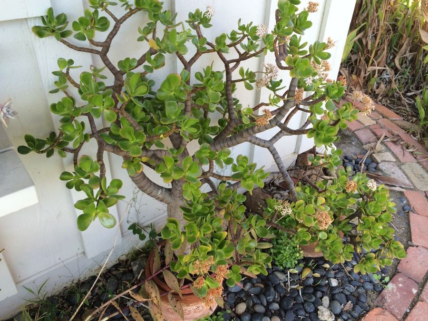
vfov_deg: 46.8
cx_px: 214
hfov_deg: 60.0
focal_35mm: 30
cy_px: 160
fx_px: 371
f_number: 2.2
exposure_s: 1/161
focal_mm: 4.12
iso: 32
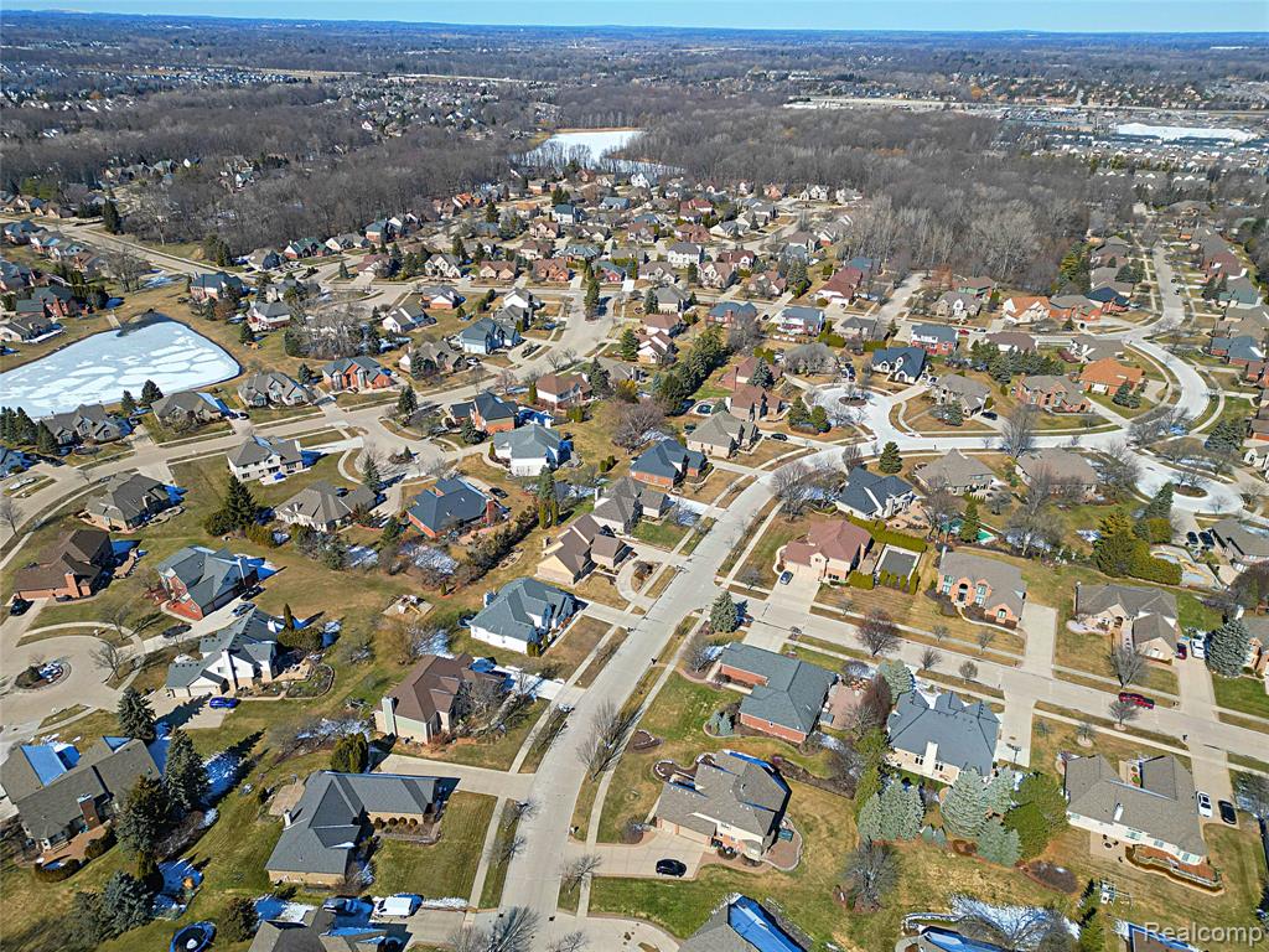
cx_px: 634
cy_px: 476
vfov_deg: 56.8
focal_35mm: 24
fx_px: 880
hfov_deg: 71.6
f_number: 1.7
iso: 130
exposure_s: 1/3200
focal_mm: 6.7
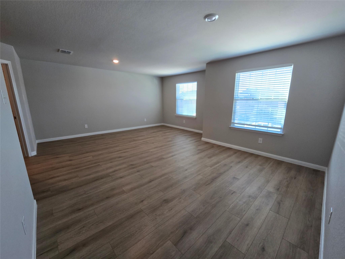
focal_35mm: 13
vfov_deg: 89.9
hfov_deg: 106.2
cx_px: 172
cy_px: 130
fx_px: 130
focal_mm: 2.2
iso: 80
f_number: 2.2
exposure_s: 1/60
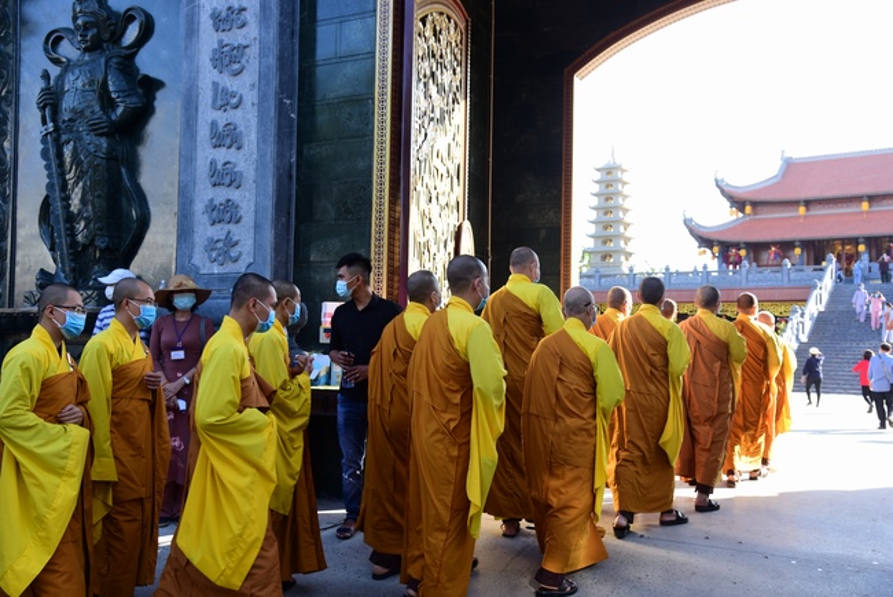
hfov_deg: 55.8
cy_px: 298
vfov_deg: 38.9
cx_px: 446
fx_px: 844
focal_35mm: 34
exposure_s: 1/160
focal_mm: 34
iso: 250
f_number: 5.6
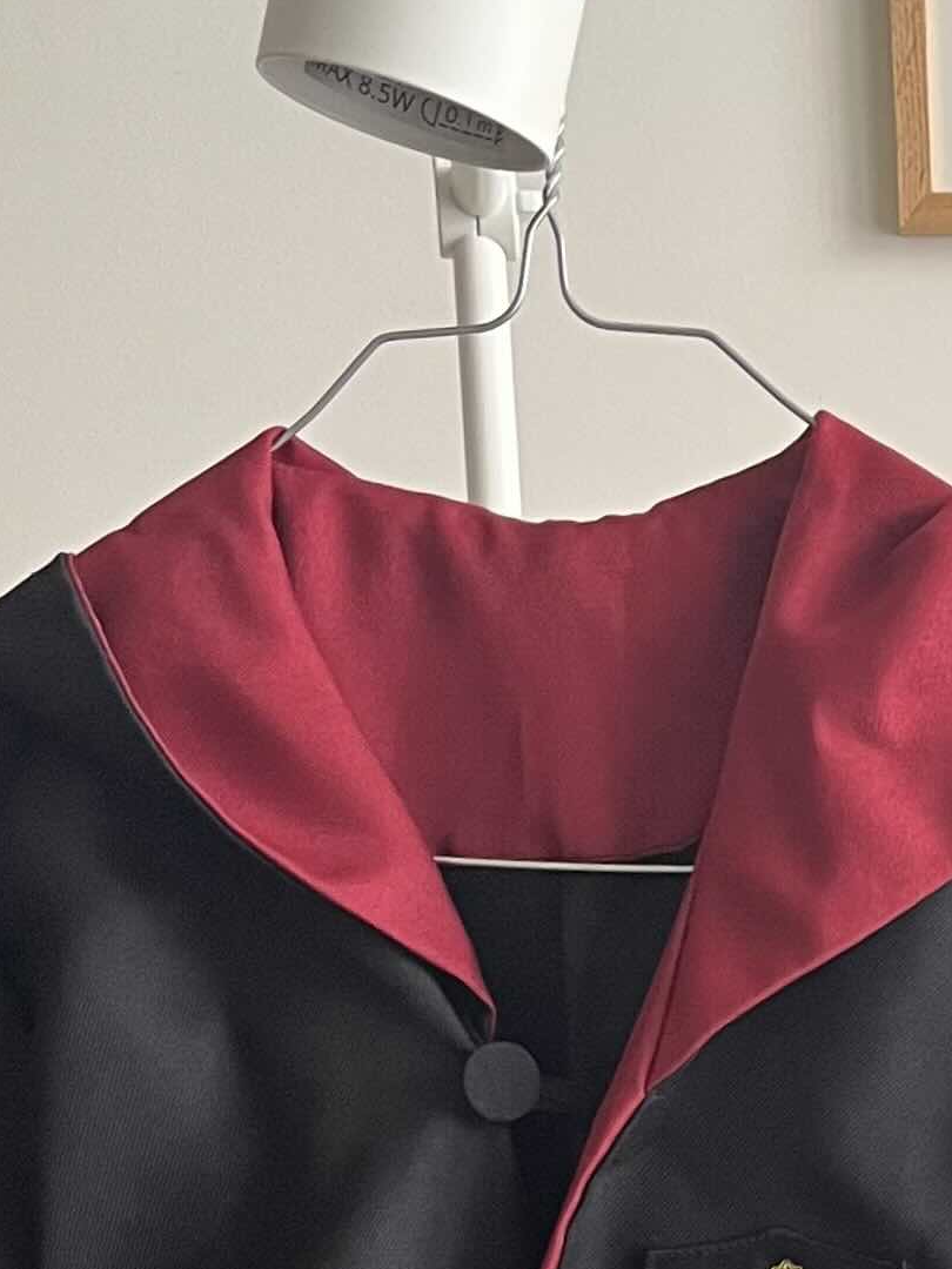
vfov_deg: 19.6
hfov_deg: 15.6
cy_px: 1773
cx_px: 1266
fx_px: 3300
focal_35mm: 90
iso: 160
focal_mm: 5.1
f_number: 1.6
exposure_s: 1/60
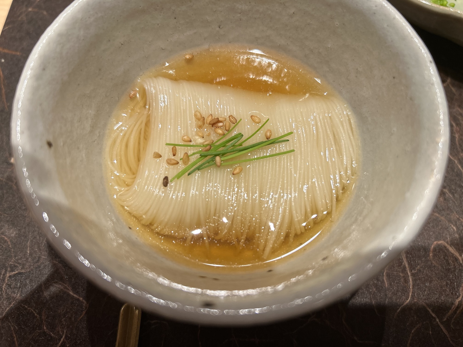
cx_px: 232
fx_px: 348
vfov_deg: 53.1
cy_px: 174
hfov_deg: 67.3
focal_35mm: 26
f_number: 1.5
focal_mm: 5.7
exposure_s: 1/100
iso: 64
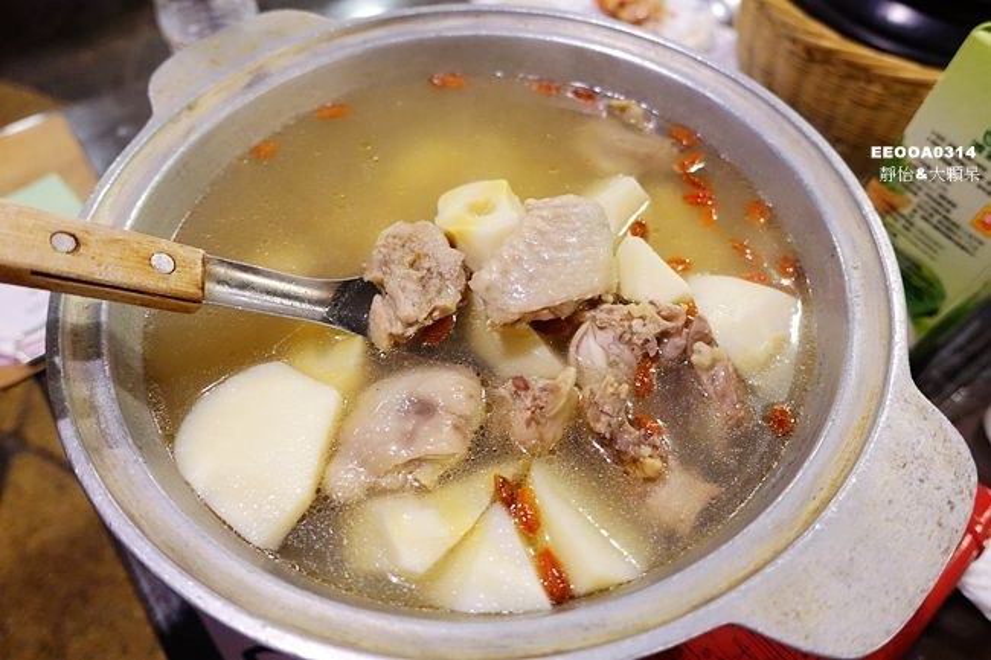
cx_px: 496
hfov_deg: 73.8
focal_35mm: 24
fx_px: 660
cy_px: 330
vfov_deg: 53.1
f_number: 1.8
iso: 800
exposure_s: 1/25
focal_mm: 8.8
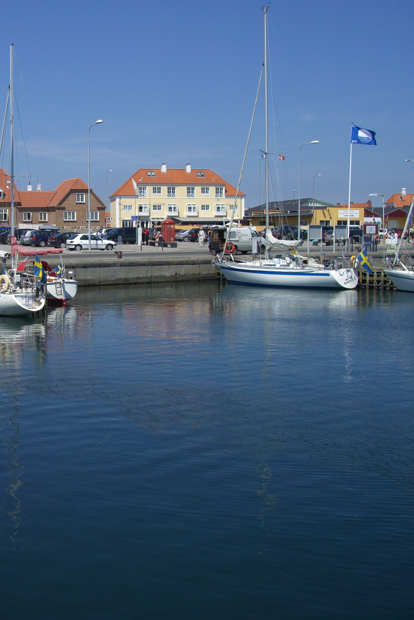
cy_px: 311
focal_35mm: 53
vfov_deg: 37.5
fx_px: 914
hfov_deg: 25.1
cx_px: 80
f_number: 5.6
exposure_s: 1/400
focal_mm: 7.9
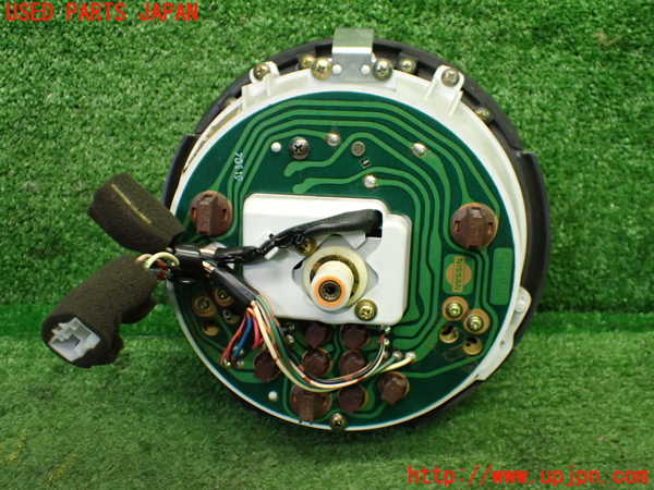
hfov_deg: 51.4
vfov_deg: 39.7
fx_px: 680
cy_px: 245
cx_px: 327
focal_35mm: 36
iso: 800
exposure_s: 1/125
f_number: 2.5
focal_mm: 6.37
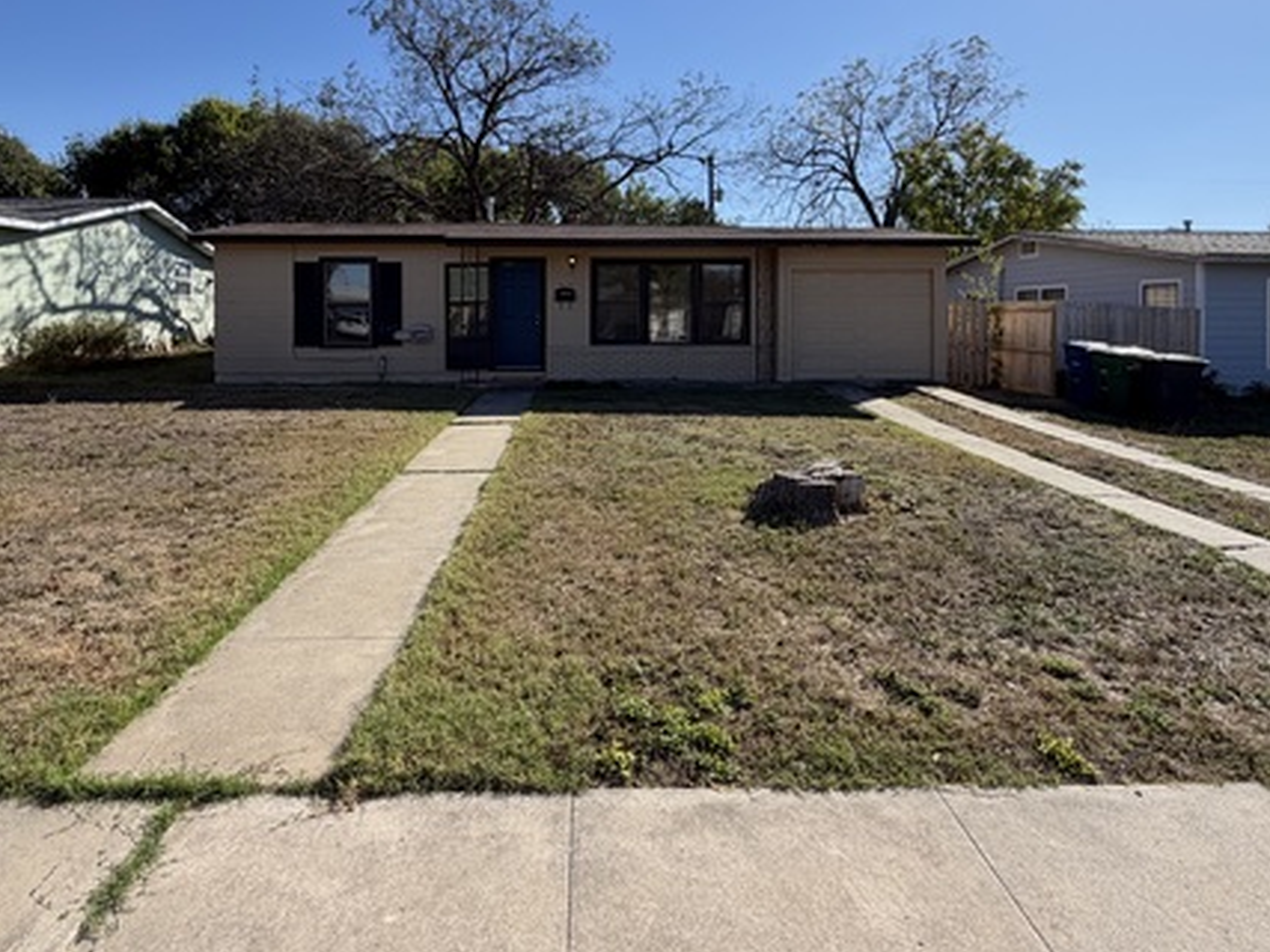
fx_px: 770
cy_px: 315
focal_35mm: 21
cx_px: 616
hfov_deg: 79.0
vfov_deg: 61.8
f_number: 2.2
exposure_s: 1/770
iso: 32
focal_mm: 2.22
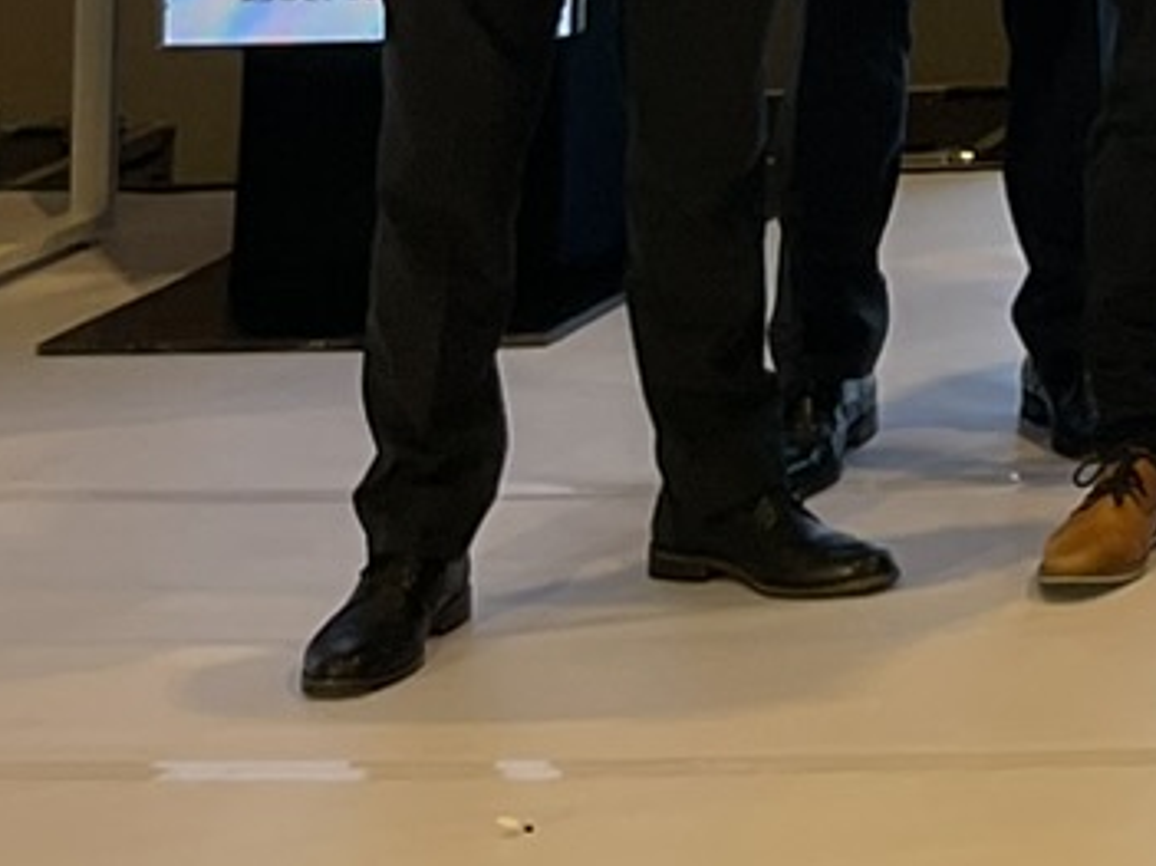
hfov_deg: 11.0
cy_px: -1337
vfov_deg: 9.0
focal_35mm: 146
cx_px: 2941
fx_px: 4874
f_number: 1.6
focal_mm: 5.1
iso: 80
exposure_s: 1/120
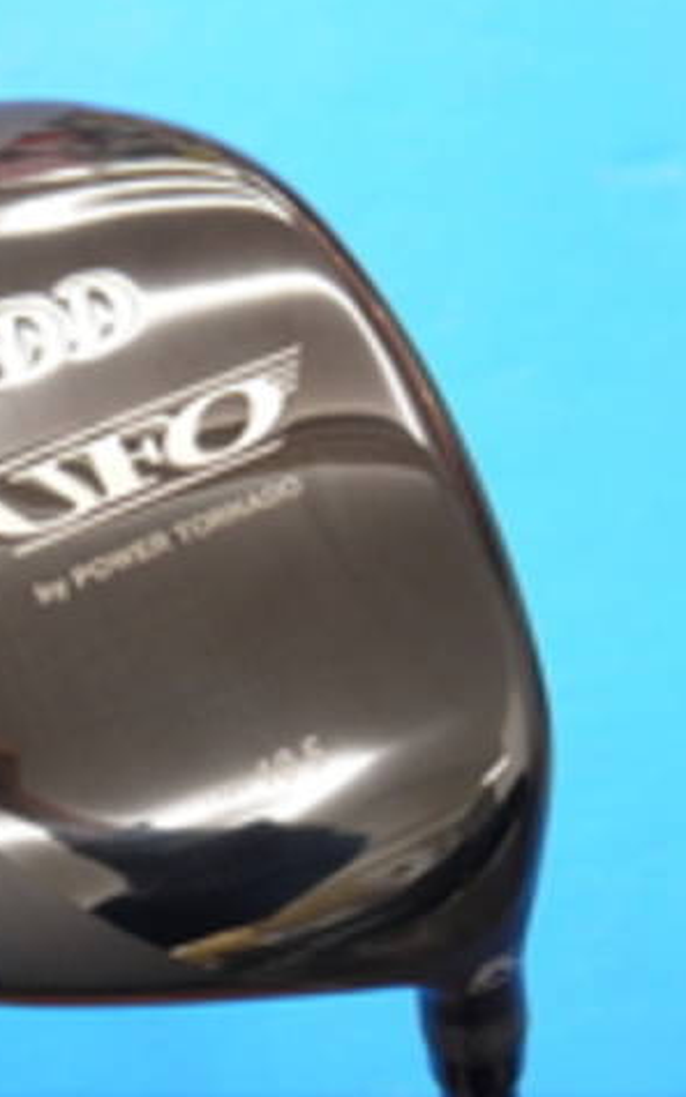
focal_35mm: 120
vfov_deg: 17.4
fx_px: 3588
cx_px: 58
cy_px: 545
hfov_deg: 10.9
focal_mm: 42
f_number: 5.6
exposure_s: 1/60
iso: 800
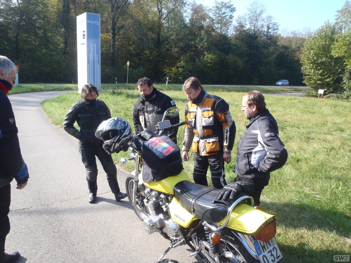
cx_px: 176
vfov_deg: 49.7
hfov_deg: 63.4
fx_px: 284
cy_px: 132
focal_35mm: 28
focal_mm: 5
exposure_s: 1/160
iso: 80
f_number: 3.9
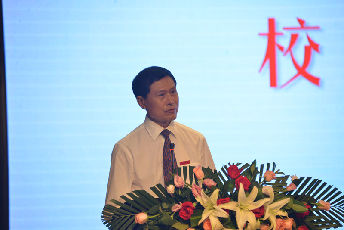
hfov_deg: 8.2
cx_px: 172
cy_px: 115
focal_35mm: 250
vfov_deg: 5.5
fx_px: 2390
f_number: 5.6
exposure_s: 1/125
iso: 1250
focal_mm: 250
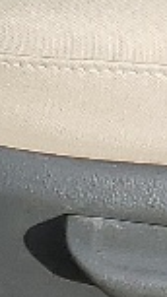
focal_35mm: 297
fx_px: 2339
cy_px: -747
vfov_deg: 6.3
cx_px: 227
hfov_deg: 4.1
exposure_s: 1/1250
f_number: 1.5
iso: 50
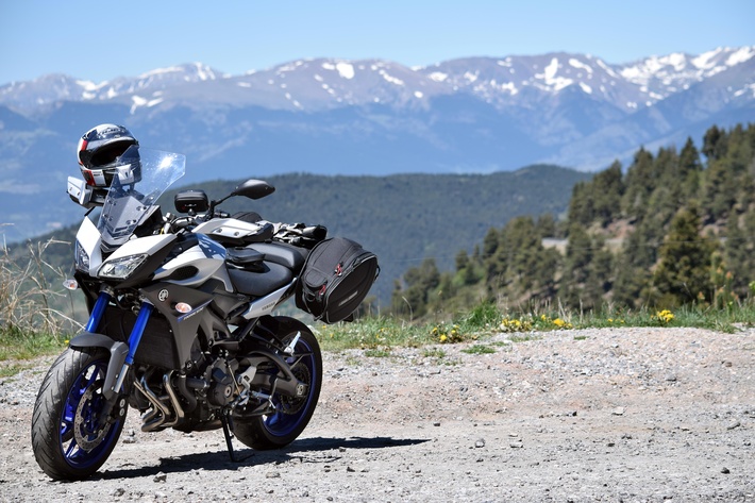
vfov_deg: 10.7
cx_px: 378
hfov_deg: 16.1
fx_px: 2673
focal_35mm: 128
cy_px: 252
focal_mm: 85
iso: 100
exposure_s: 1/640
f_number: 5.6
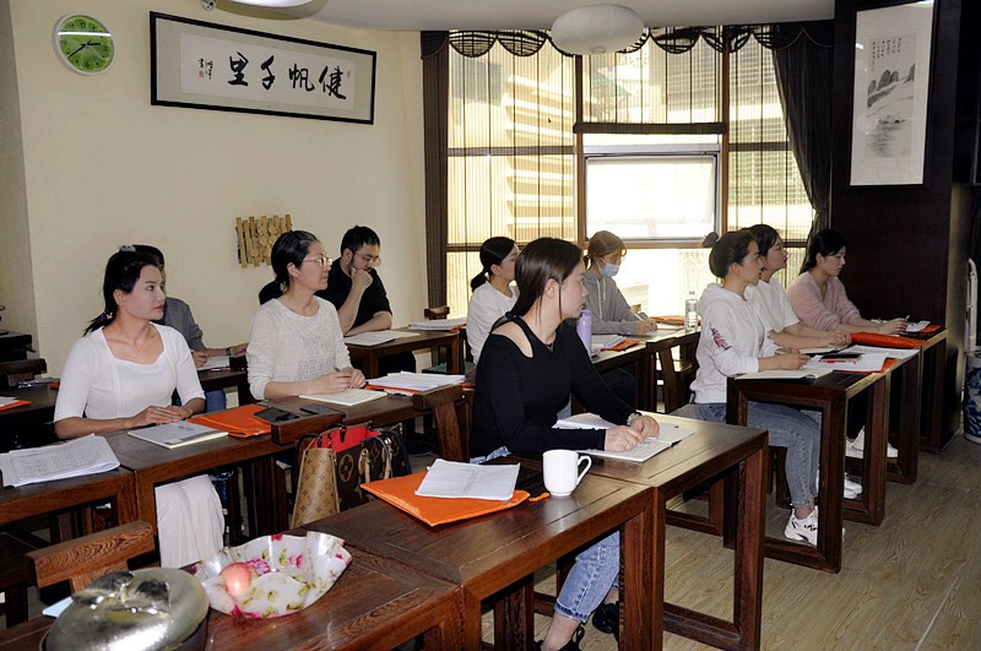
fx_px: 857
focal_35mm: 32
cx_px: 490
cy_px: 326
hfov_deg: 59.6
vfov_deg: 41.6
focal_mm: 21
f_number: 3.8
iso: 320
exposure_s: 1/60
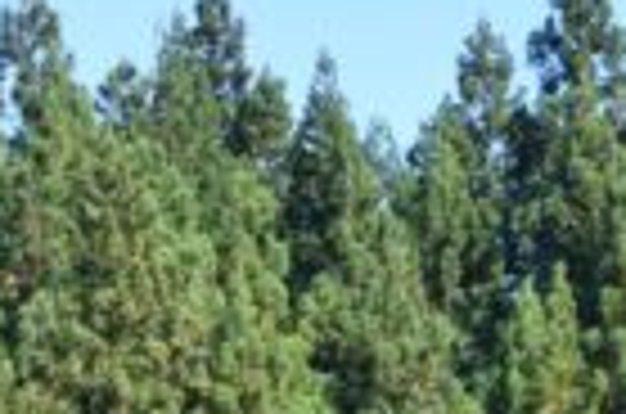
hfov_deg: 6.5
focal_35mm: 316
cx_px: 81
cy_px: 524
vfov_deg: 4.3
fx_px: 5488
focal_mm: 45
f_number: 8
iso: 220
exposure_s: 1/250
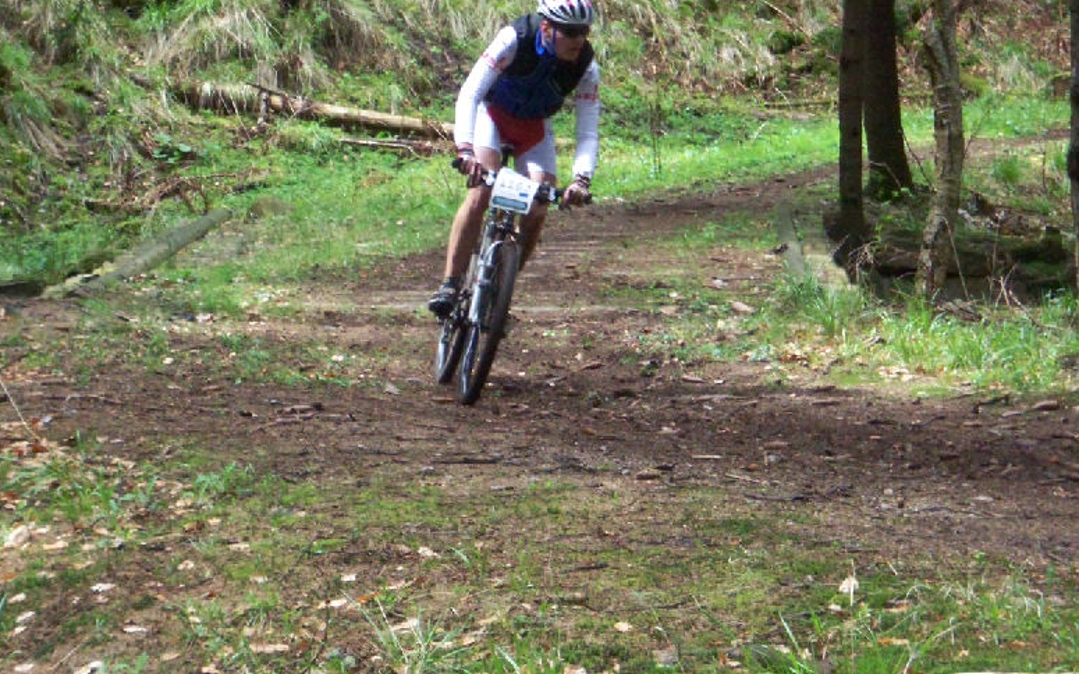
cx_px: 525
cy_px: 313
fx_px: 3763
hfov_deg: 16.3
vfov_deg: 10.2
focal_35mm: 128
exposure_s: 1/250
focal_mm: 19.2
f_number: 4.4
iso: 400
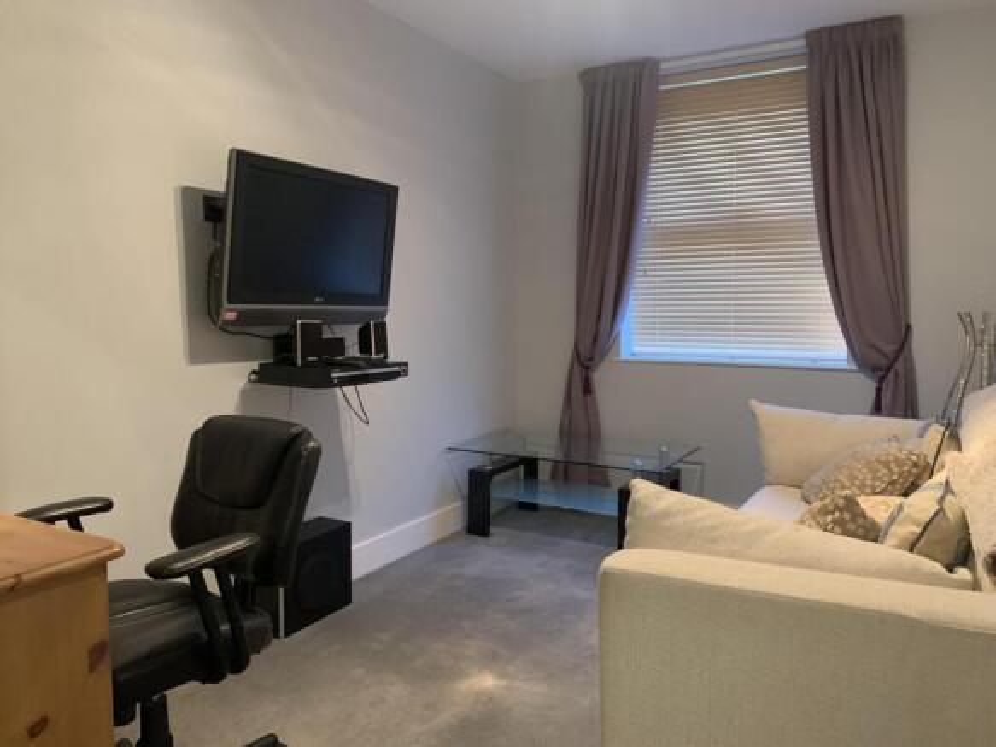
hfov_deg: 67.3
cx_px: 498
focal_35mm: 26
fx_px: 748
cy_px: 374
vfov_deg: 53.0
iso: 400
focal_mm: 4.25
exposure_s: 1/33
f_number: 1.8
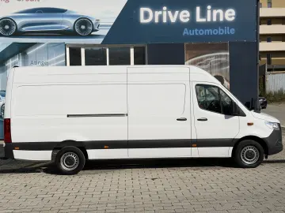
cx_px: 142
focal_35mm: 48
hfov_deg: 39.7
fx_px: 395
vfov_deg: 30.3
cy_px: 106
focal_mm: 6.76
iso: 80
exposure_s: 1/20408
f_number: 1.78
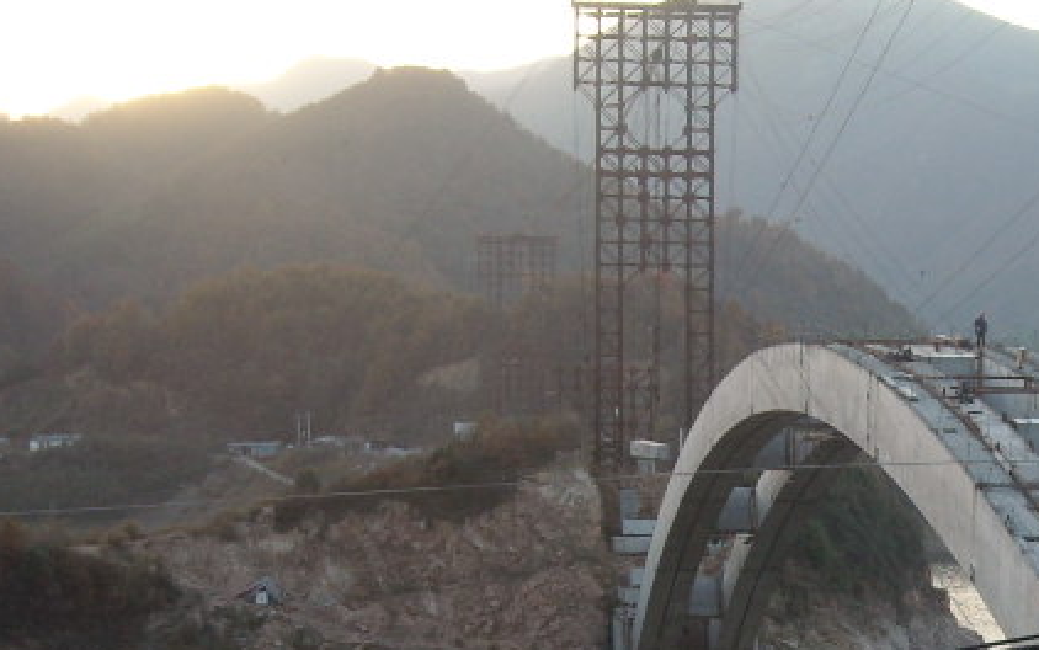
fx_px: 2549
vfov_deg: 14.3
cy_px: 645
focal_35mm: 90
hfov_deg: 22.3
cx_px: 995
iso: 64
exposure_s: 1/168
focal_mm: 5.7
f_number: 2.8
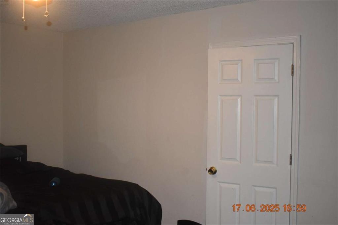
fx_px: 380
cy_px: 112
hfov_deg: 47.9
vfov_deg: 33.0
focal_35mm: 40
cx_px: 169
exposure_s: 1/80
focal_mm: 27
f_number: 4
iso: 1600
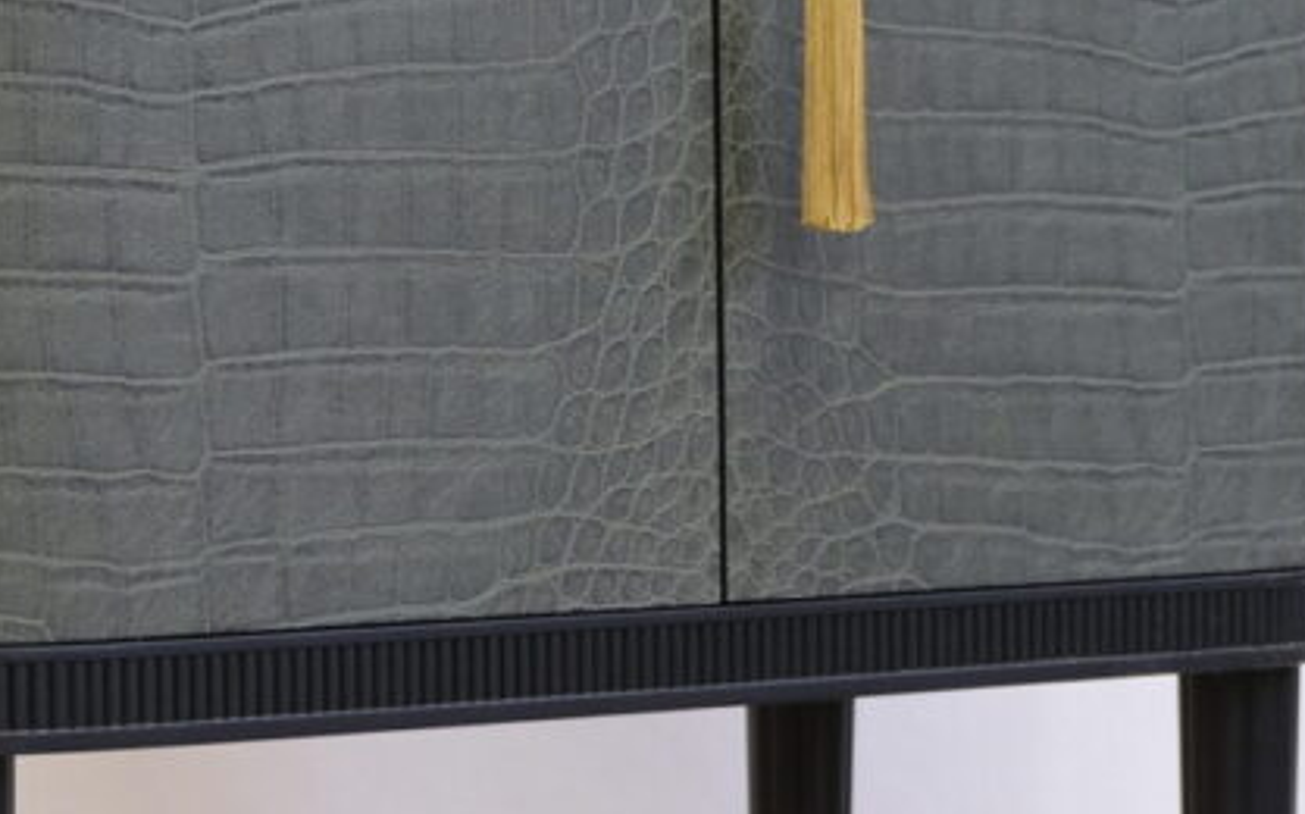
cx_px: 325
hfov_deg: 11.9
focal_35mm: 176
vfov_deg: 7.4
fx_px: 6255
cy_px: 429
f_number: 3.6
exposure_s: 1/56
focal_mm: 30.2
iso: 800
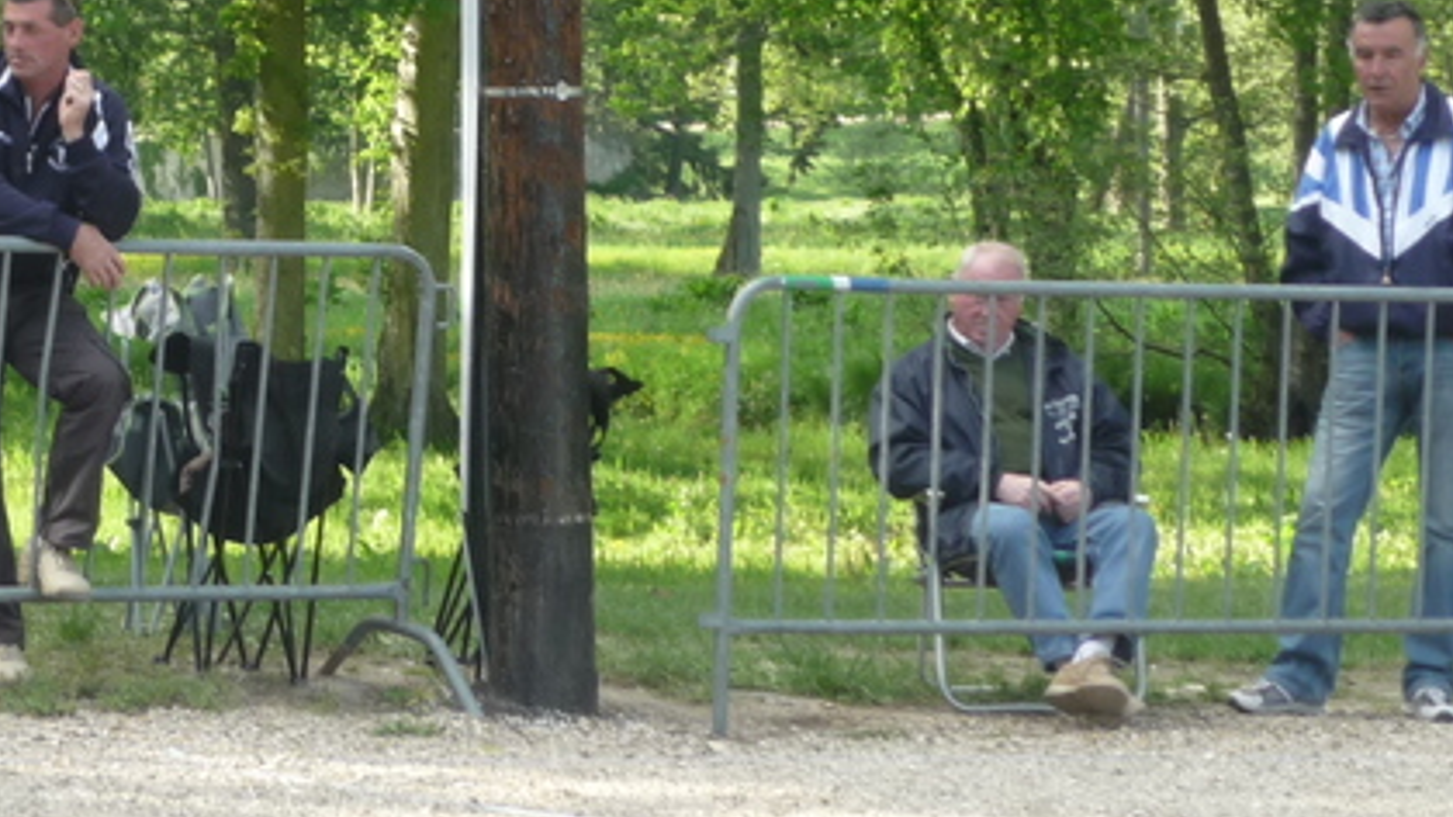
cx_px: 208
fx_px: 7858
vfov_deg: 5.9
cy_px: 166
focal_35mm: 204
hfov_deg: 10.5
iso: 125
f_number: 4.4
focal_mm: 13.6
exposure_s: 1/80
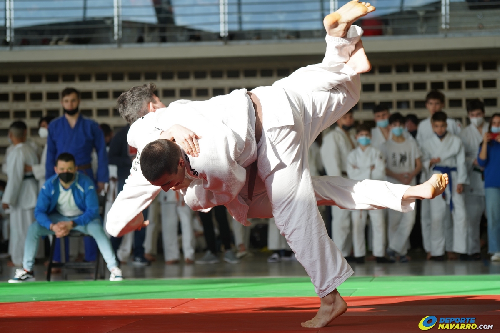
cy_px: 166
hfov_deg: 16.8
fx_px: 1694
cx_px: 250
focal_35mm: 122
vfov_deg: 11.2
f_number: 4
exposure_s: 1/500
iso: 250
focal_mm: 122
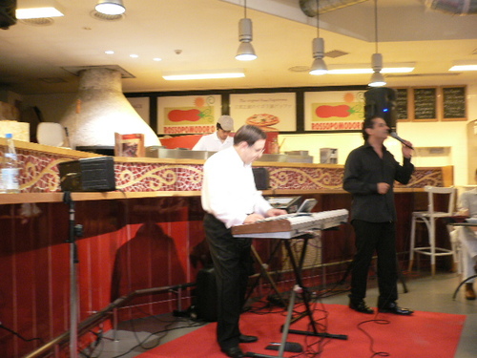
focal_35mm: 35
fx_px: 482
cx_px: 238
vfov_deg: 40.7
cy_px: 179
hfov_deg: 52.6
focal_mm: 5.8
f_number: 2.8
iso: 200
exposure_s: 1/8
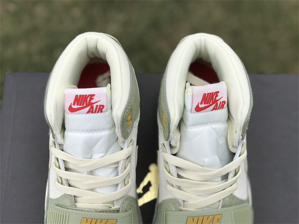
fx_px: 492
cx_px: 150
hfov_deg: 33.8
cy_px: 112
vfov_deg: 25.7
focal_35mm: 57
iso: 20
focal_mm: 6.6
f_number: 2.8
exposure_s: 1/314
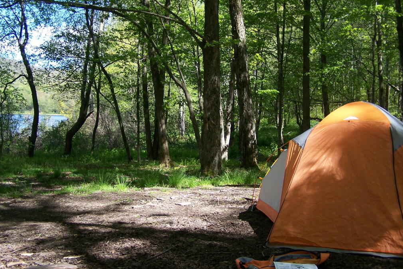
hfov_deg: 48.5
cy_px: 126
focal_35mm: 40
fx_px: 448
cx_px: 201
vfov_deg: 33.4
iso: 80
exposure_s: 1/250
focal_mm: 6.3
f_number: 2.8
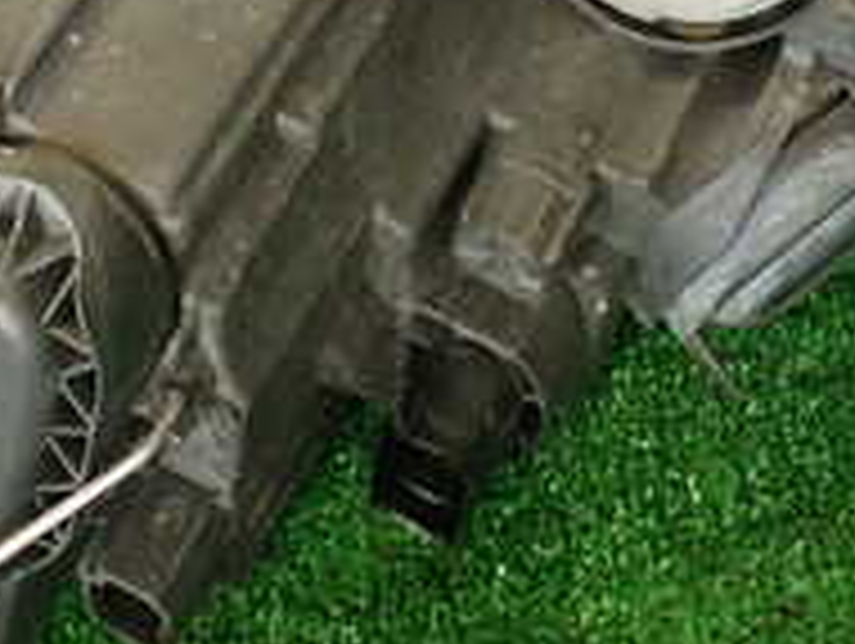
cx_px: 522
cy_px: -171
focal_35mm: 101
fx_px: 2498
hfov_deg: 19.4
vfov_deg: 14.1
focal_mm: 5.79
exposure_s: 1/40
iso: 200
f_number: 2.4
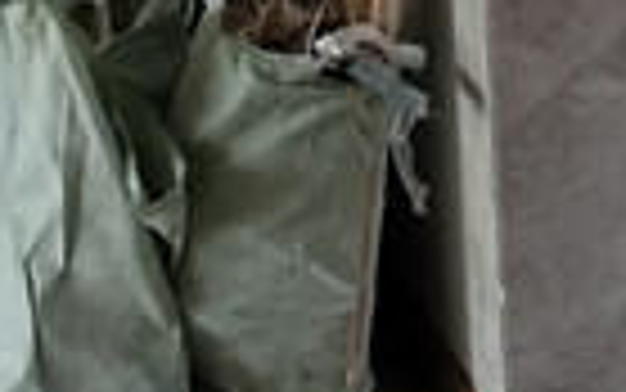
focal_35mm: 101
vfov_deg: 12.6
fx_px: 1724
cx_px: 1013
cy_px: -113
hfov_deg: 17.8
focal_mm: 3.81
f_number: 2.2
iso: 400
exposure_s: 1/33
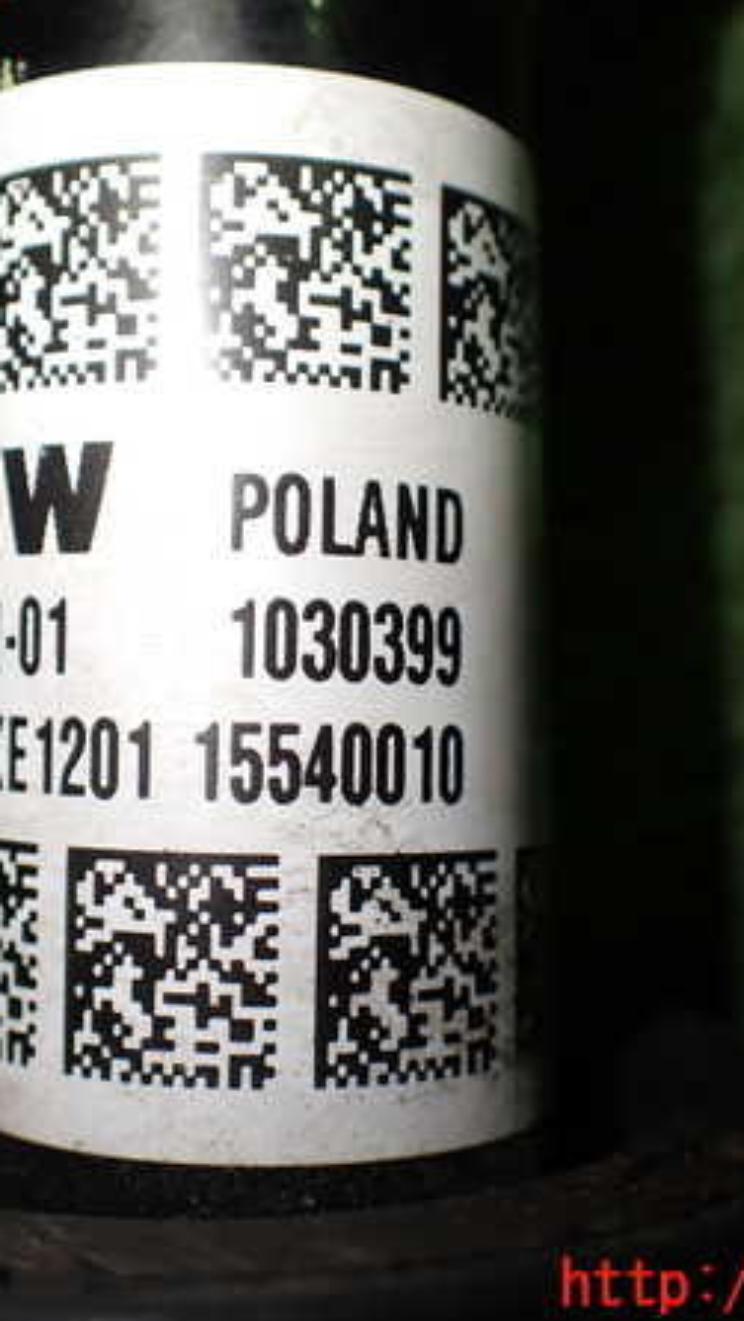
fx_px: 1543
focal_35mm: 44
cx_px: 341
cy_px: 658
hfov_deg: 27.1
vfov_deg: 46.4
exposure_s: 1/125
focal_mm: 5.4
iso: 160
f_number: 2.3
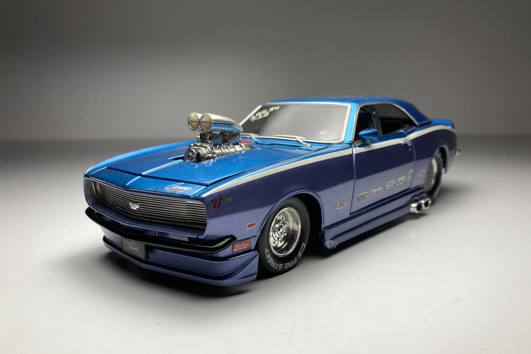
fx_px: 443
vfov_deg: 43.6
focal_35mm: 30
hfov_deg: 61.9
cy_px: 191
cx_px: 259
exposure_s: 1/120
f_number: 1.8
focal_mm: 3.99
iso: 50
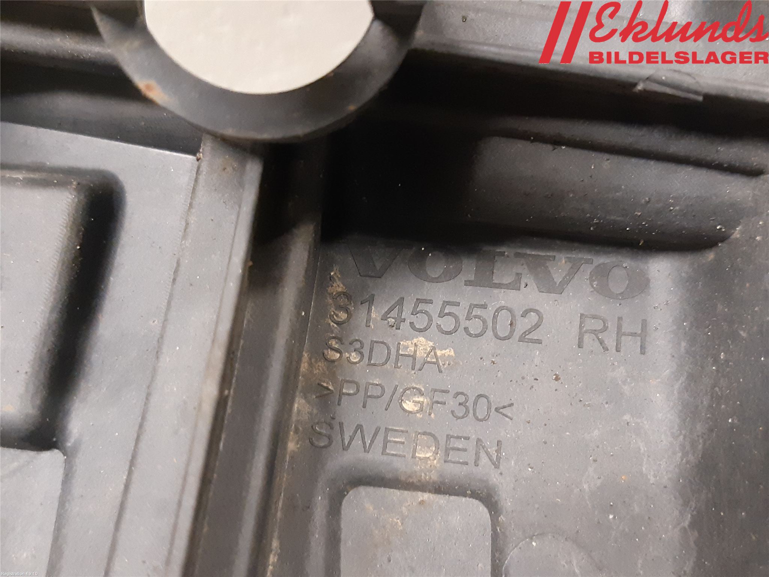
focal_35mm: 26
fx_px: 578
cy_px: 288
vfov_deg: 53.1
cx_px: 384
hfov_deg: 67.3
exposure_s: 1/25
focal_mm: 3.93
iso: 320
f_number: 1.7
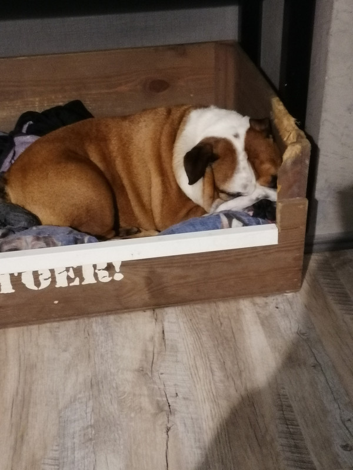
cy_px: 235
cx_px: 176
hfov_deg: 29.7
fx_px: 666
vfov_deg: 38.9
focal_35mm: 49
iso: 2000
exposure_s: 1/14.3
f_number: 1.8
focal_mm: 4.75
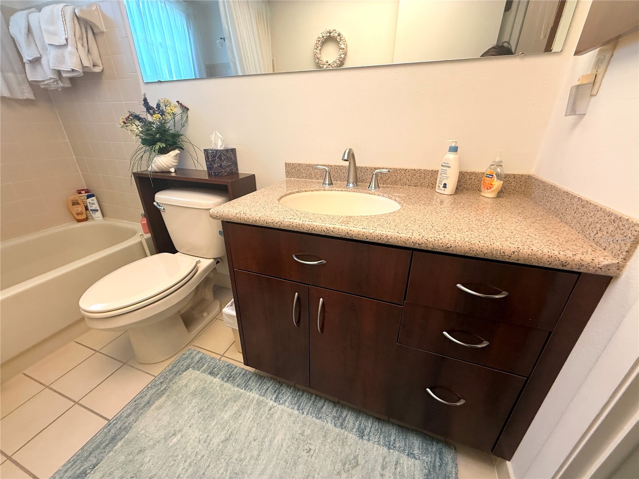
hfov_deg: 102.1
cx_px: 320
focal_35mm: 14
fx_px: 258
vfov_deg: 85.7
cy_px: 240
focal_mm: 2.22
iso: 200
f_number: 2.2
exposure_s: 1/120
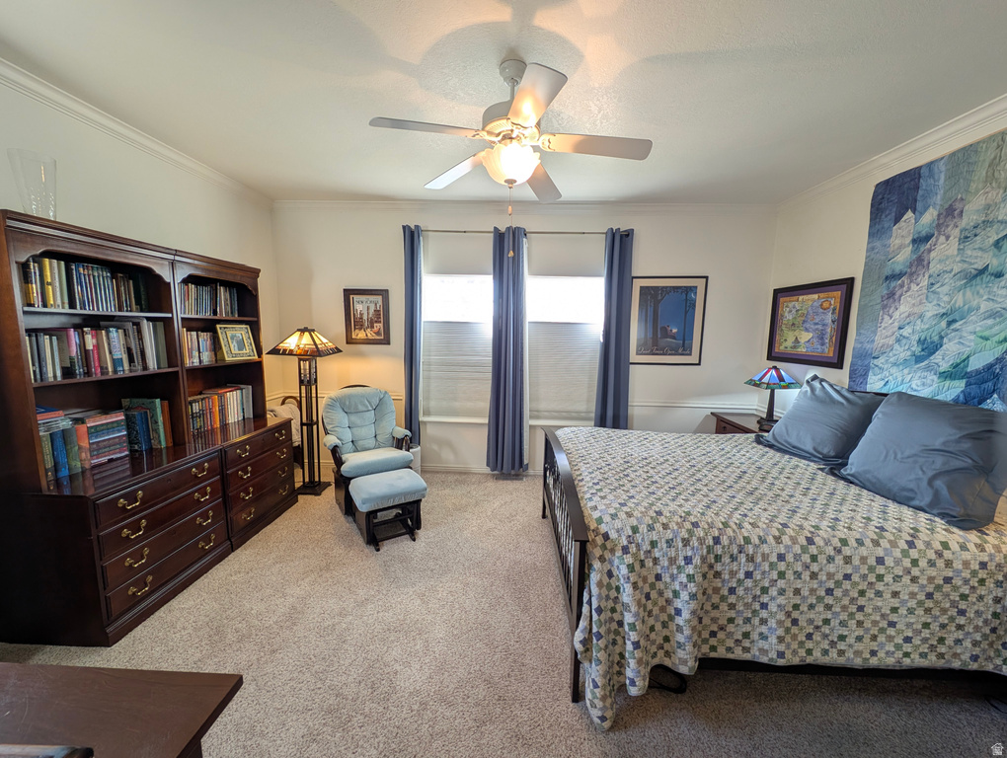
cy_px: 379
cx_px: 504
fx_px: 350
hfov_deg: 110.5
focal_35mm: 12
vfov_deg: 94.6
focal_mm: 2.23
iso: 44
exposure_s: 1/40
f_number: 1.95
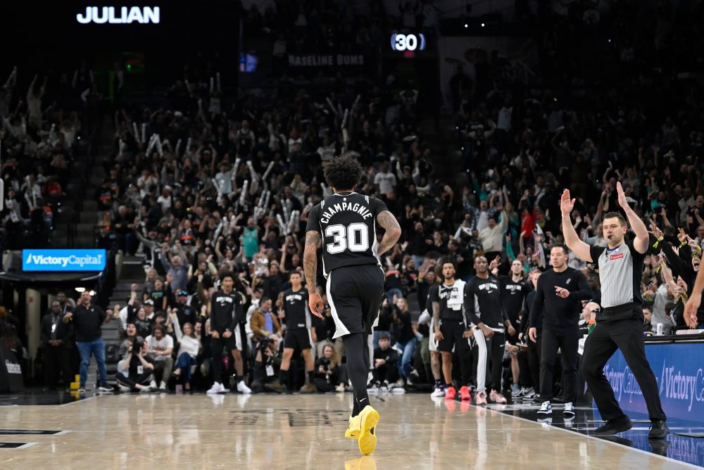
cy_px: 235
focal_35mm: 70
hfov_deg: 28.8
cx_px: 352
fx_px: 1370
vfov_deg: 19.5
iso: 1600
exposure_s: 1/1250
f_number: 2.8
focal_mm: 70
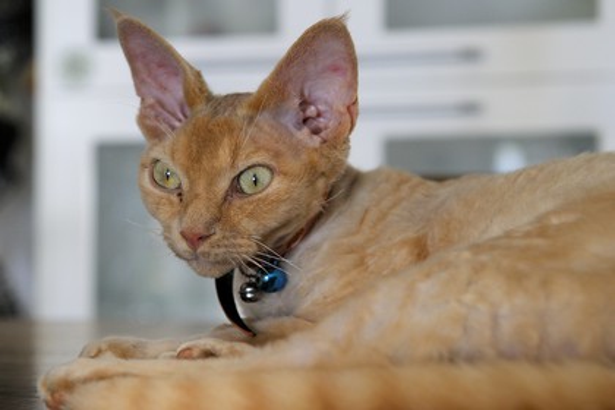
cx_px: 308
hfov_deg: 28.8
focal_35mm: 70
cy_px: 205
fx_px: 1196
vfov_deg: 19.5
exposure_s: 1/60
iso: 1600
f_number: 5.6
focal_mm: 70
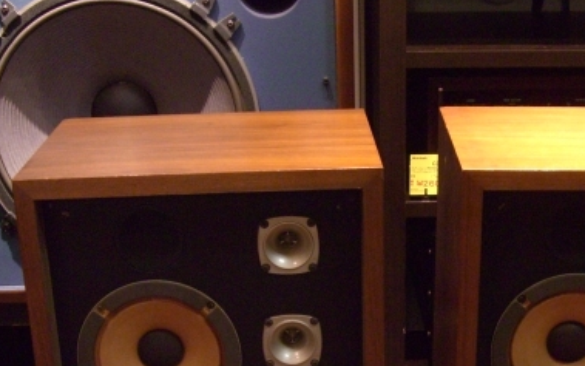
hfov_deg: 30.0
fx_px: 1084
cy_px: 352
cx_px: 374
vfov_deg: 18.7
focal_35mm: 68
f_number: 2.8
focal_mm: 7.9
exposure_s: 1/20
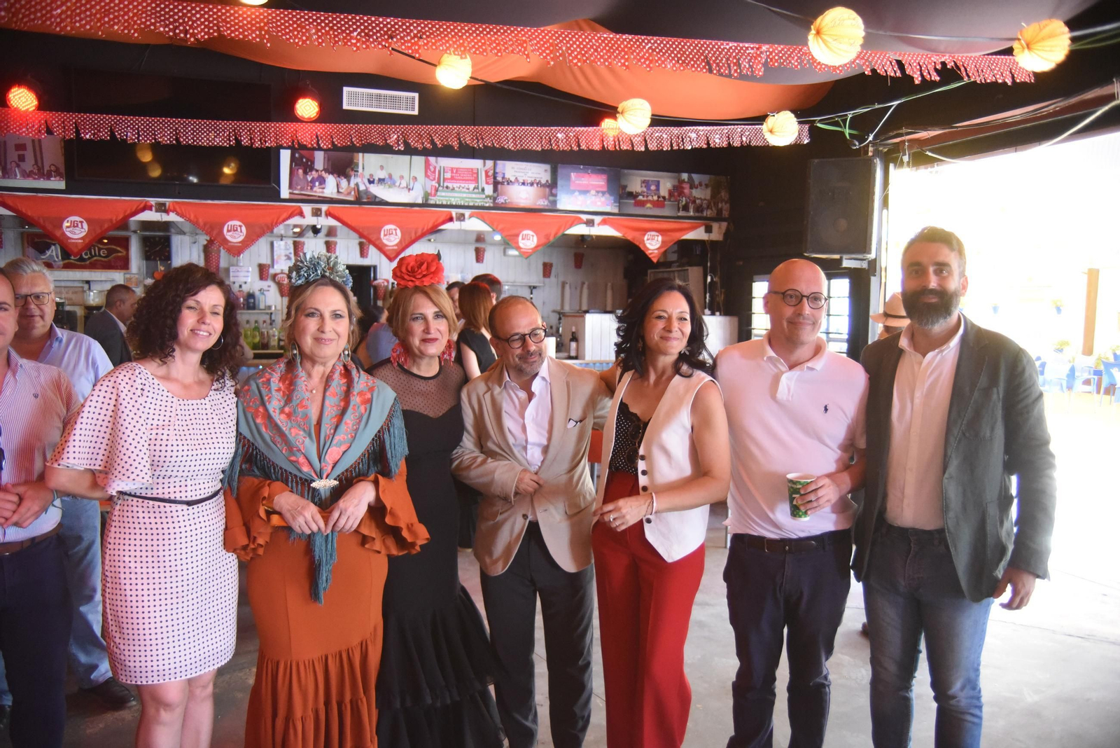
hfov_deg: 63.6
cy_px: 374
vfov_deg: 45.0
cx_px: 560
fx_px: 902
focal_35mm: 29
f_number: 3.5
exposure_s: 1/400
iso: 6400
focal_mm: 29
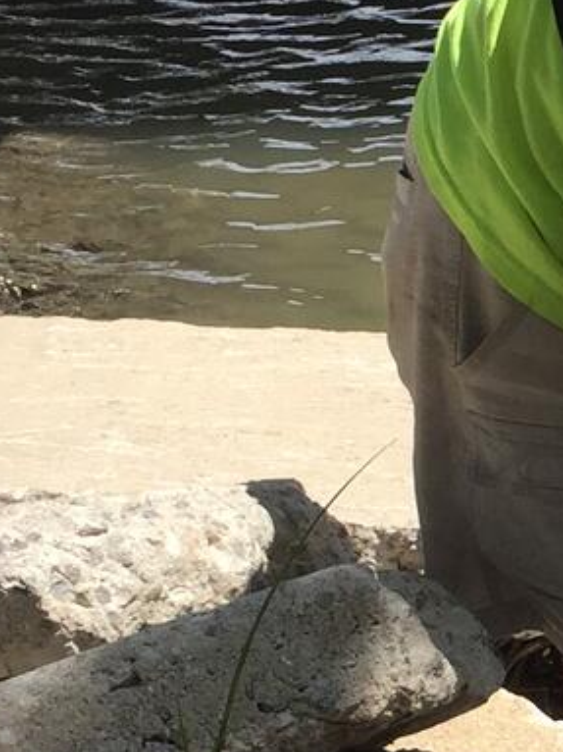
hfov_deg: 10.2
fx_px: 2929
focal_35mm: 135
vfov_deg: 14.6
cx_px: 1100
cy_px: 449
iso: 32
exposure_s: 1/1276
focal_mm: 4.15
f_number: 2.2
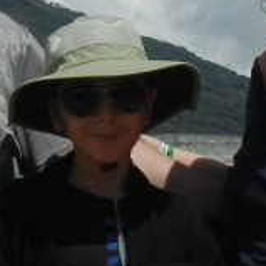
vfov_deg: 10.2
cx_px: 130
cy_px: 142
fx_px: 1487
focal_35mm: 171
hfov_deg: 10.2
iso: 160
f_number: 7
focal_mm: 5.4
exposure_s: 1/983
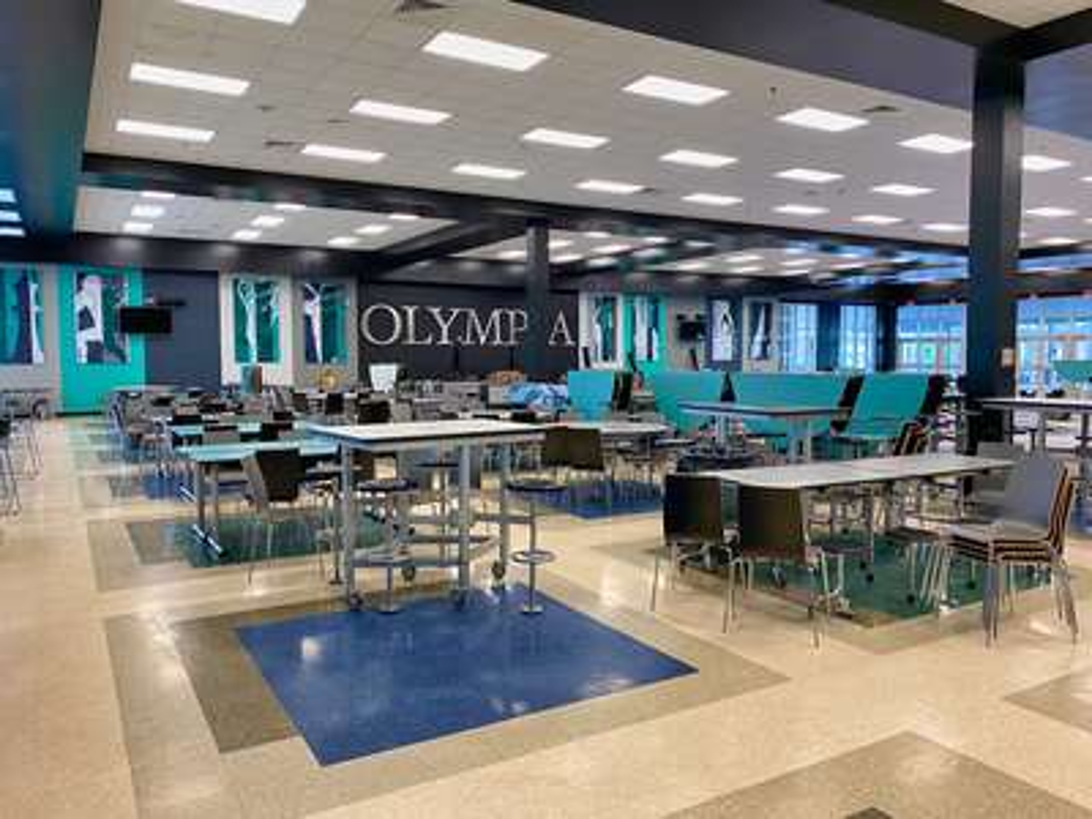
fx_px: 820
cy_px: 410
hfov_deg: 67.3
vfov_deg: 53.1
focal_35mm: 26
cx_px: 546
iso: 80
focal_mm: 4.25
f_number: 1.8
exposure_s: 1/60
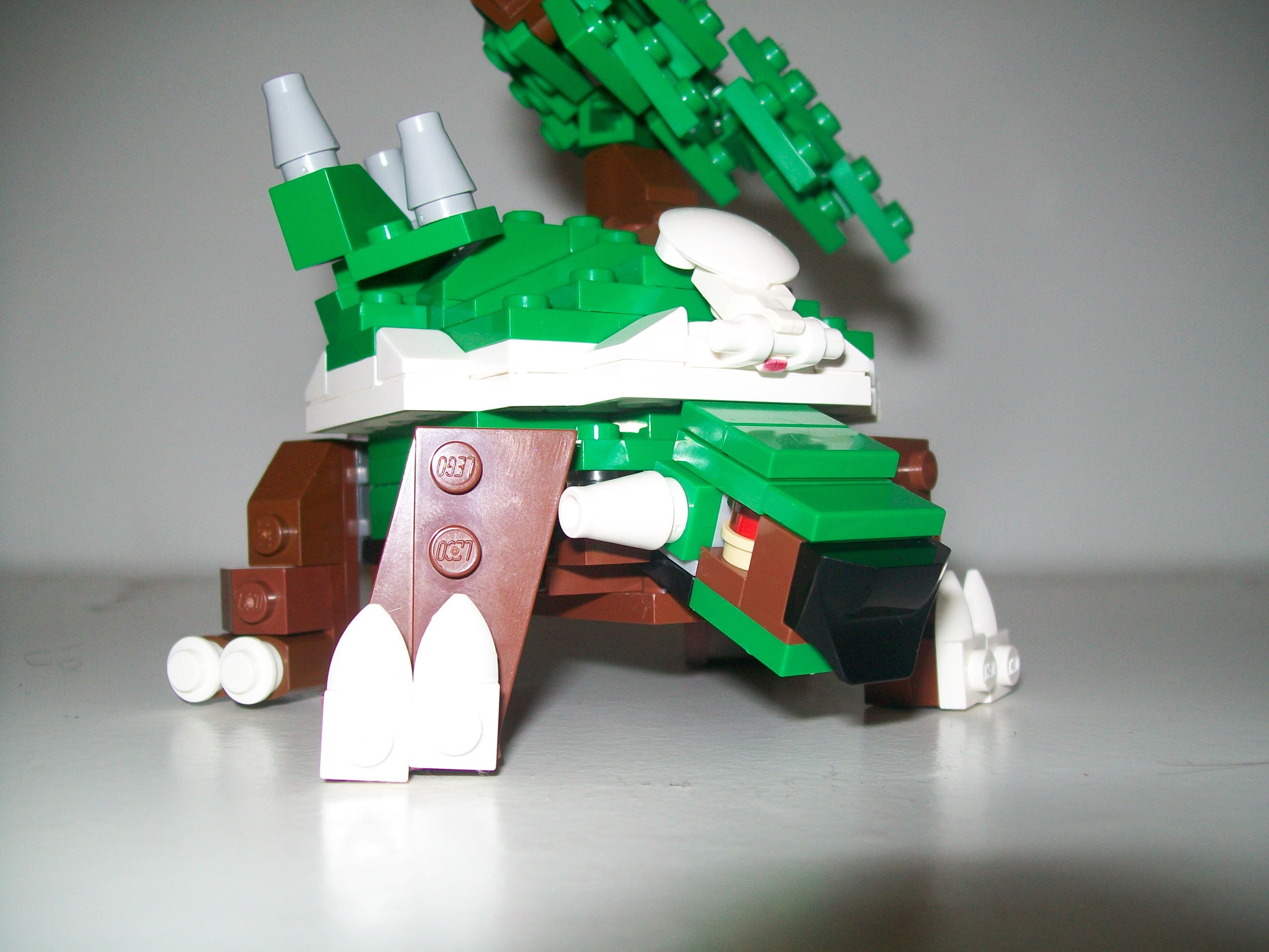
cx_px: 634
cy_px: 476
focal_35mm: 36
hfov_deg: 51.4
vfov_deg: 39.7
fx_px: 1320
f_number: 2.7
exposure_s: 1/60
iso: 64
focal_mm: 6
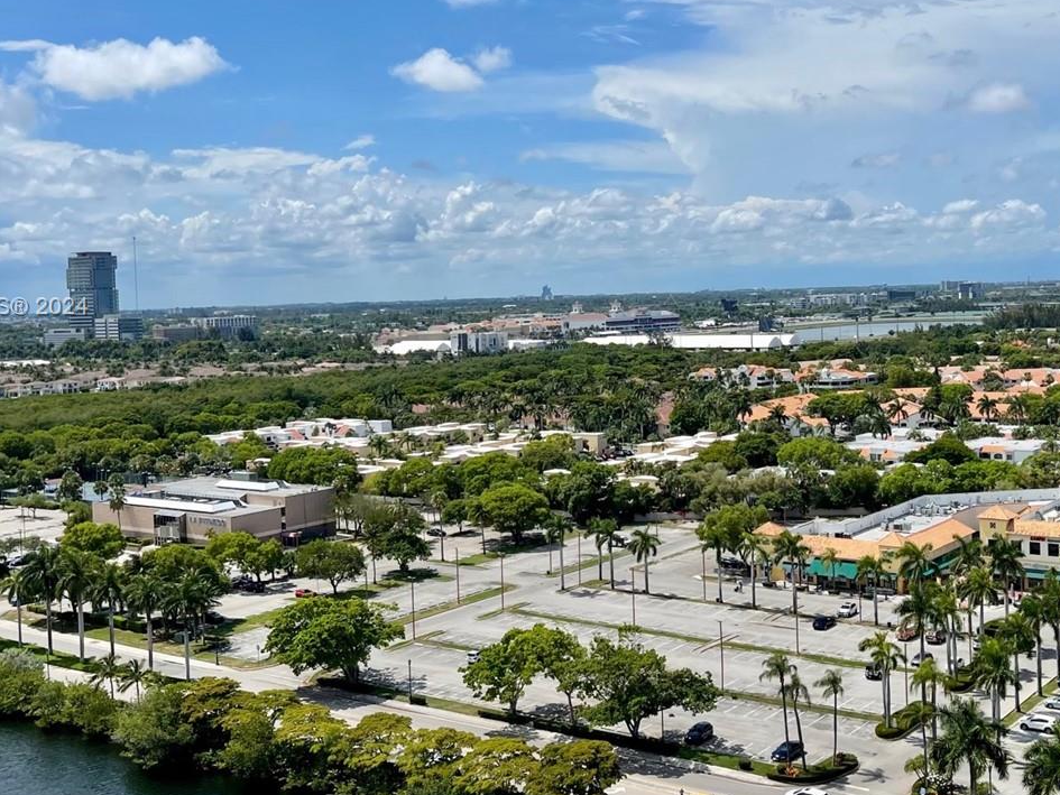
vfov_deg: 32.8
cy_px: 308
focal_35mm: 44
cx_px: 627
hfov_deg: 42.8
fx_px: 1348
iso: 32
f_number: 1.6
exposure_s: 1/7407
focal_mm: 5.1
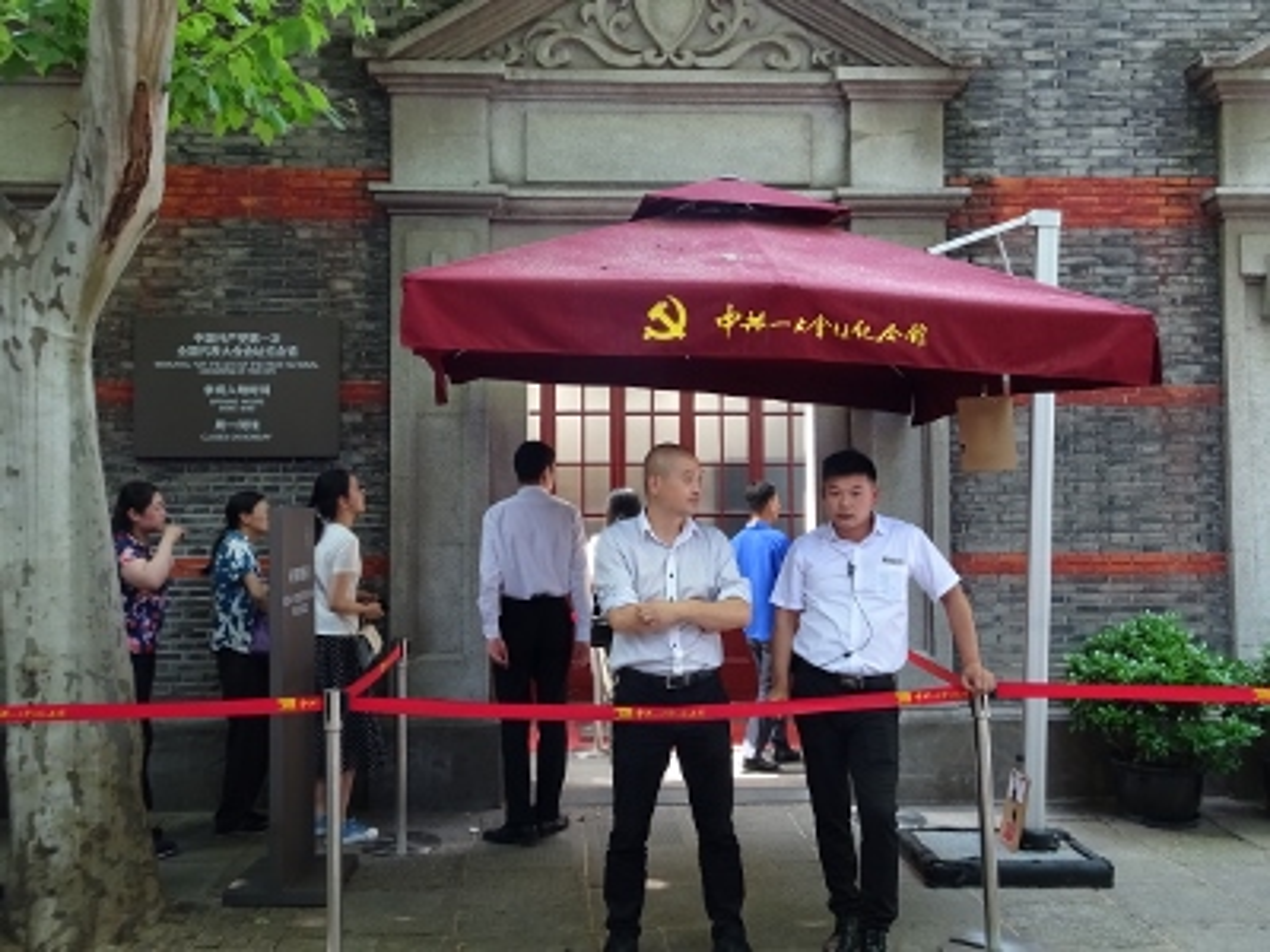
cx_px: 635
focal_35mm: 32
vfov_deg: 44.2
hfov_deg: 56.8
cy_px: 476
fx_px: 1174
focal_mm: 5.43
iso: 250
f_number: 4
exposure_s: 1/40
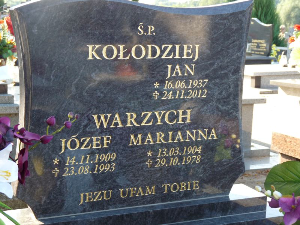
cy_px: 112
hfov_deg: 24.1
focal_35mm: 81
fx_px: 702
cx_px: 150
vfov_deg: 18.2
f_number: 3.4
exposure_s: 1/100
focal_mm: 14.4
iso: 100
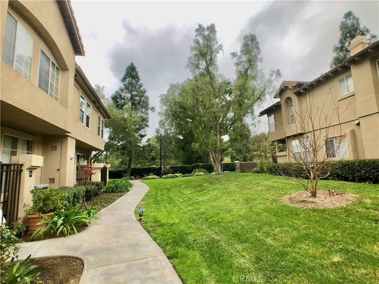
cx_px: 190
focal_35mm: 28
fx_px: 307
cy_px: 142
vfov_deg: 49.7
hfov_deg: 63.4
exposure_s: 1/585
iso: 20
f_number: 1.8
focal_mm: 4
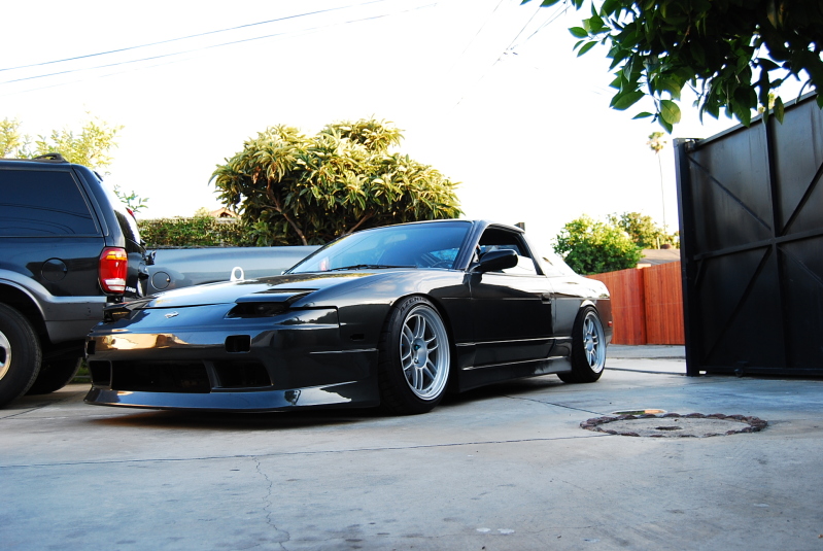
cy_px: 276
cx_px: 412
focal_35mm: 33
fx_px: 755
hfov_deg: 57.2
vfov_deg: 40.1
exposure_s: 1/80
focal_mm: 22
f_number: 4.5
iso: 200
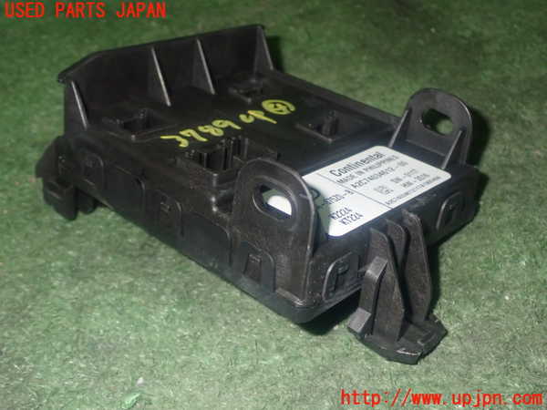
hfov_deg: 40.4
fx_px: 743
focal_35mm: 47
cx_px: 274
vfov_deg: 30.9
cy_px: 205
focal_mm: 8.4
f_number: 9
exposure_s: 1/50
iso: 800
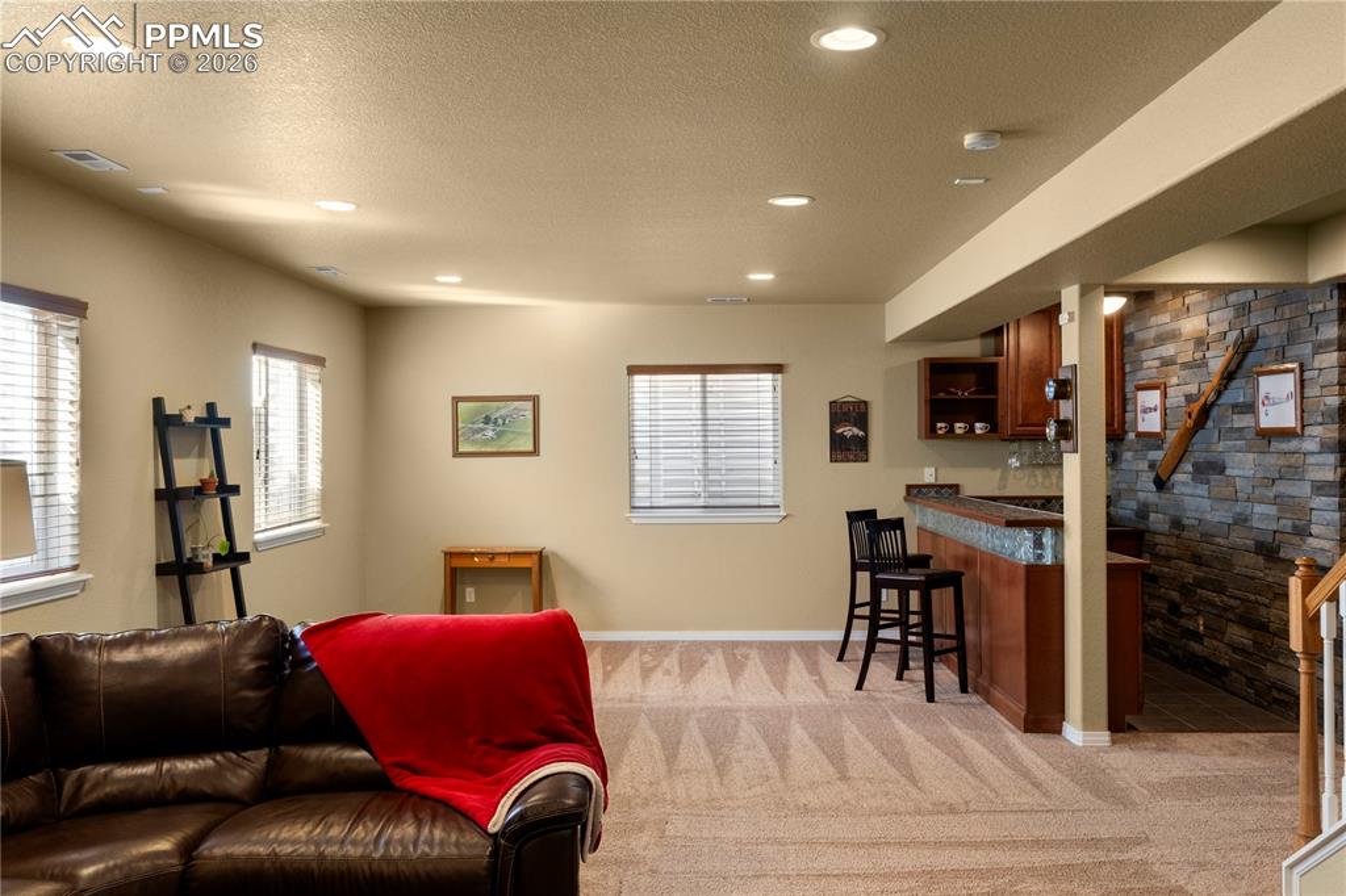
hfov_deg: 61.9
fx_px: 1121
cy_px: 448
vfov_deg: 43.6
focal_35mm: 30
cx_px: 673
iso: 1000
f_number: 11
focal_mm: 30
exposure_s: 1/5
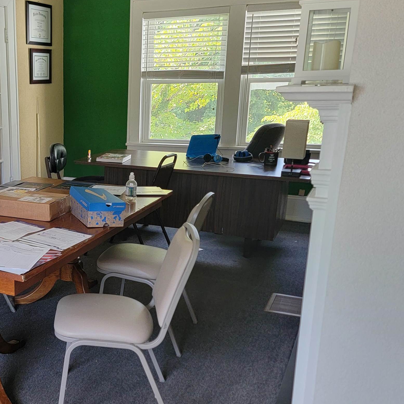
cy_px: 226
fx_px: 555
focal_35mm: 42
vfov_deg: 40.0
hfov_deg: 37.4
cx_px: 41
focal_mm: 6.7
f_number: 1.8
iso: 200
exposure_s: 1/120
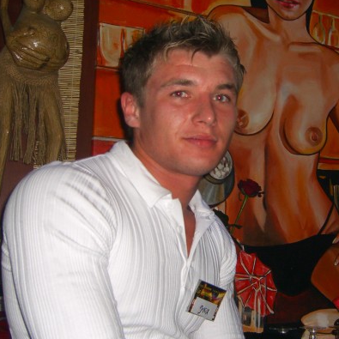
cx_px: 243
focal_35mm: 68
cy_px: 171
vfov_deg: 25.4
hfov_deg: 25.1
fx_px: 753
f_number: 2.8
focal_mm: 7.9
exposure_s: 1/60
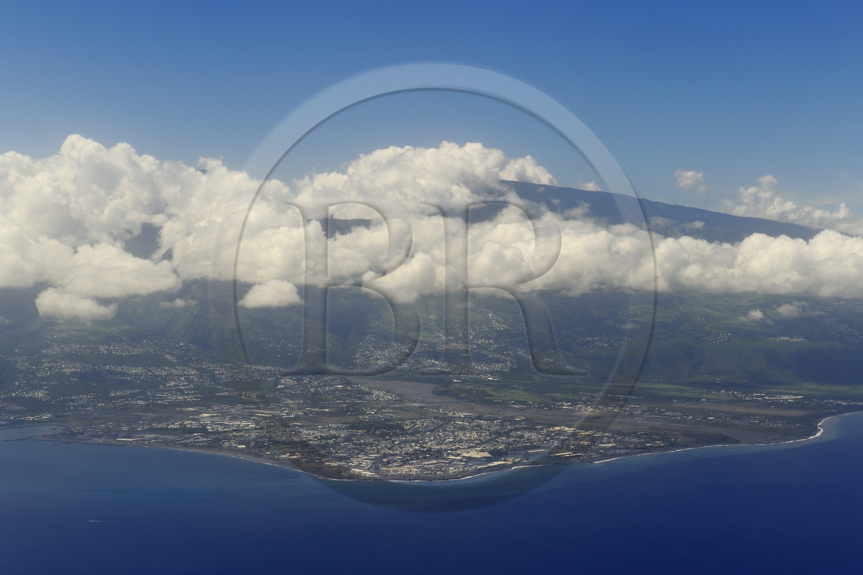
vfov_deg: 19.4
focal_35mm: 70
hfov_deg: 28.8
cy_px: 288
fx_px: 1678
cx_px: 432
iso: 200
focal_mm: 70
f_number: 8
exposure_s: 1/800
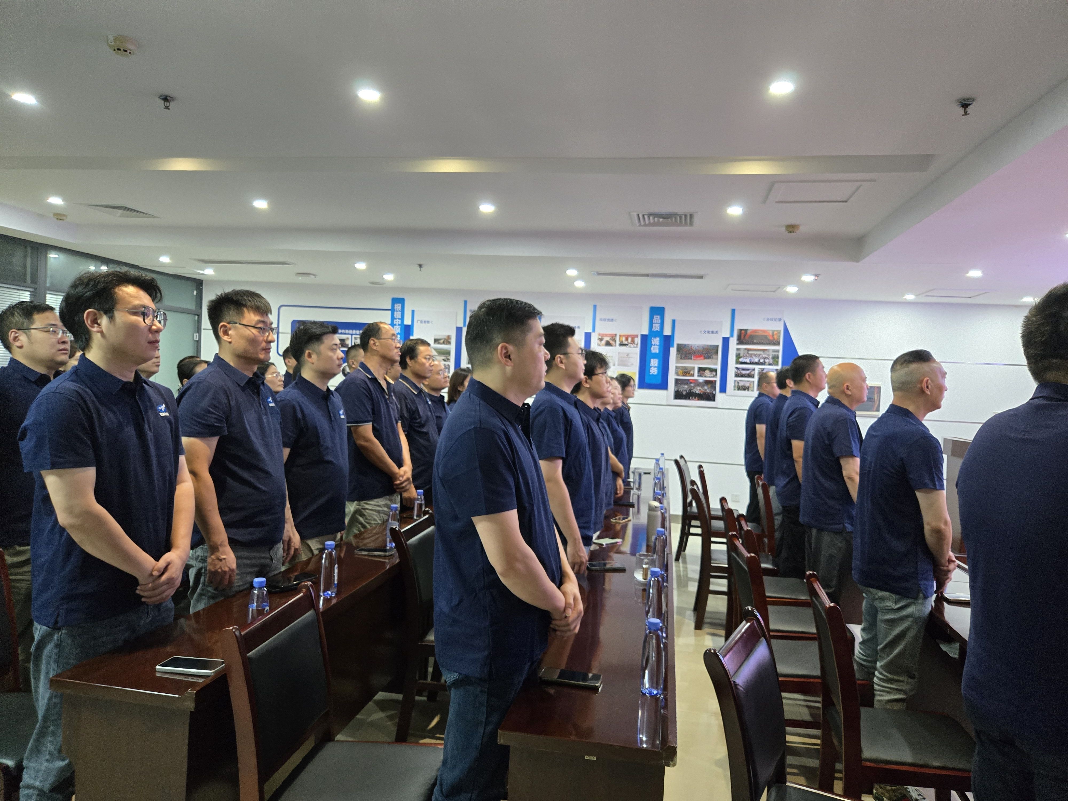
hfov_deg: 73.9
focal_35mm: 23
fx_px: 710
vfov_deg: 58.9
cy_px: 400
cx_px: 534
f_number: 1.8
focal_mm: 5.4
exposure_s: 1/100
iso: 1000
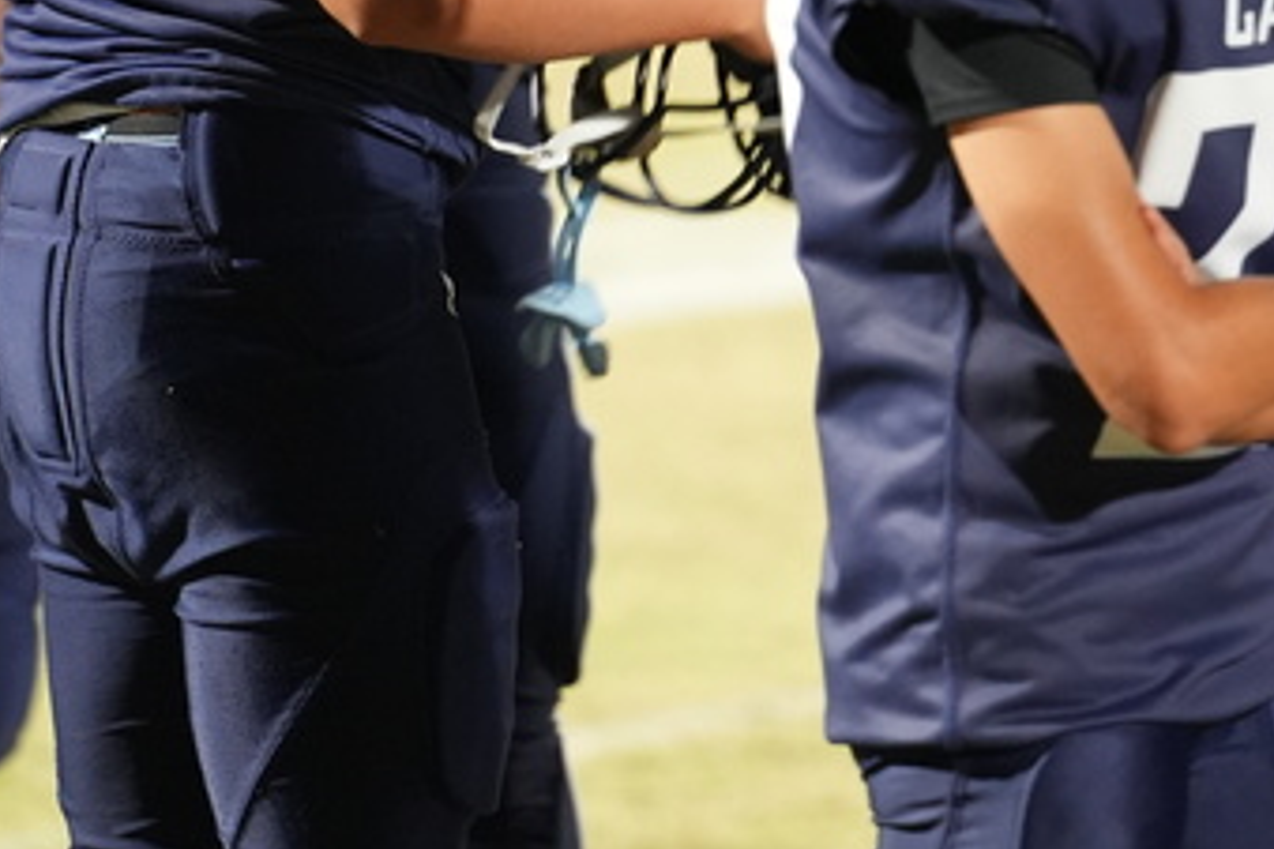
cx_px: 703
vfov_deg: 2.5
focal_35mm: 543
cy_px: -81
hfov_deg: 3.8
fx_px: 19215
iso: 3200
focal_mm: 180
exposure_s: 1/200
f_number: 2.8
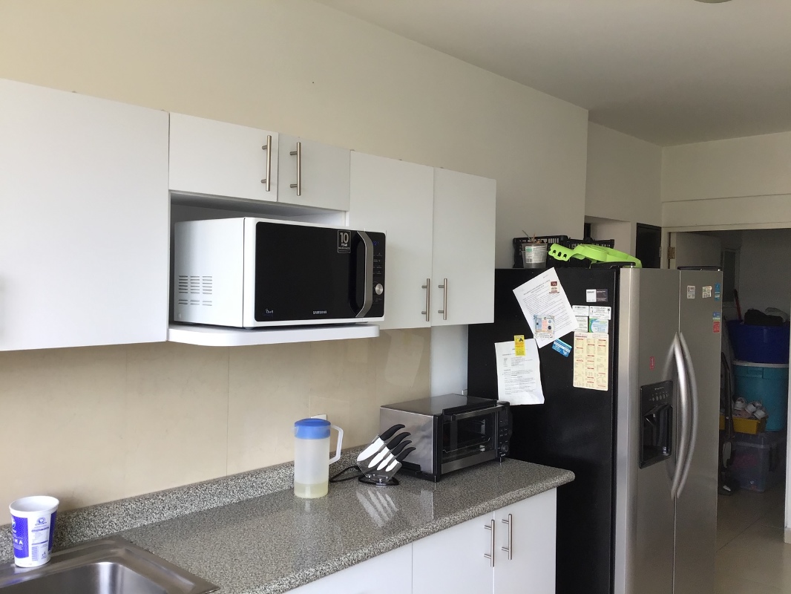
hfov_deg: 58.3
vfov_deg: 45.5
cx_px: 396
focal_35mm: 31
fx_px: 709
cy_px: 297
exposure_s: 1/60
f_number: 2.4
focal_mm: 3.3
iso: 32
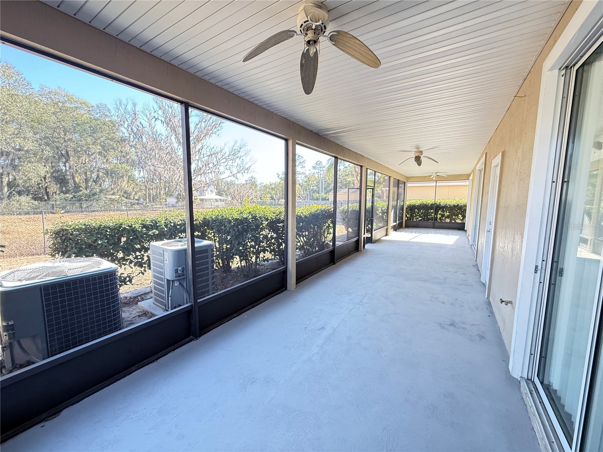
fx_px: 244
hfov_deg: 102.1
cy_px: 226
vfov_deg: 85.7
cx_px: 302
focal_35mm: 14
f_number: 2.2
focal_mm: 2.22
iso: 250
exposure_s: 1/99
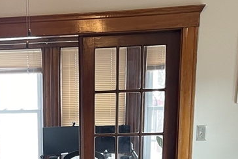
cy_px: 222
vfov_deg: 17.2
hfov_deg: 26.9
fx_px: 482
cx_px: 32
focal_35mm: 73
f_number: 1.6
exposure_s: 1/61
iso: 125
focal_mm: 5.1
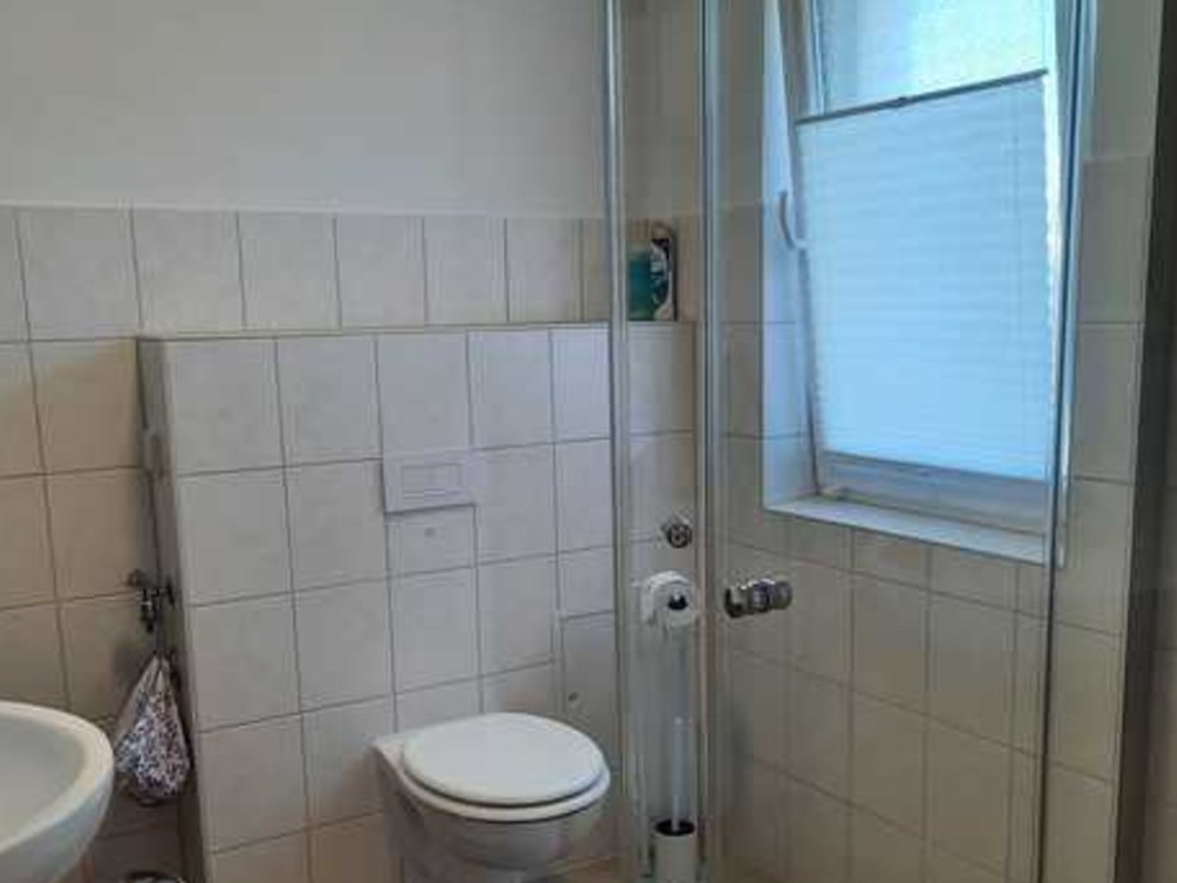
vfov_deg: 40.5
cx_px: 589
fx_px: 1190
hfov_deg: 52.6
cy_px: 527
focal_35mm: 35
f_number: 2
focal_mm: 4.6
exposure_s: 1/50
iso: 64
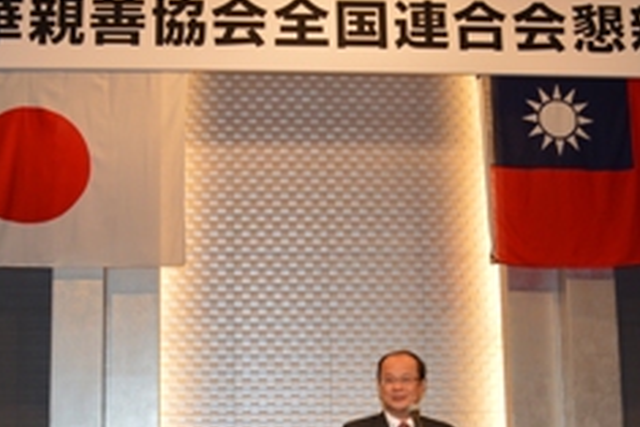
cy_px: 351
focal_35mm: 59
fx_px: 1049
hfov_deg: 33.9
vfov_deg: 22.7
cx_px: 279
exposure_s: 1/125
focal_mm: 22
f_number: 4
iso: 400
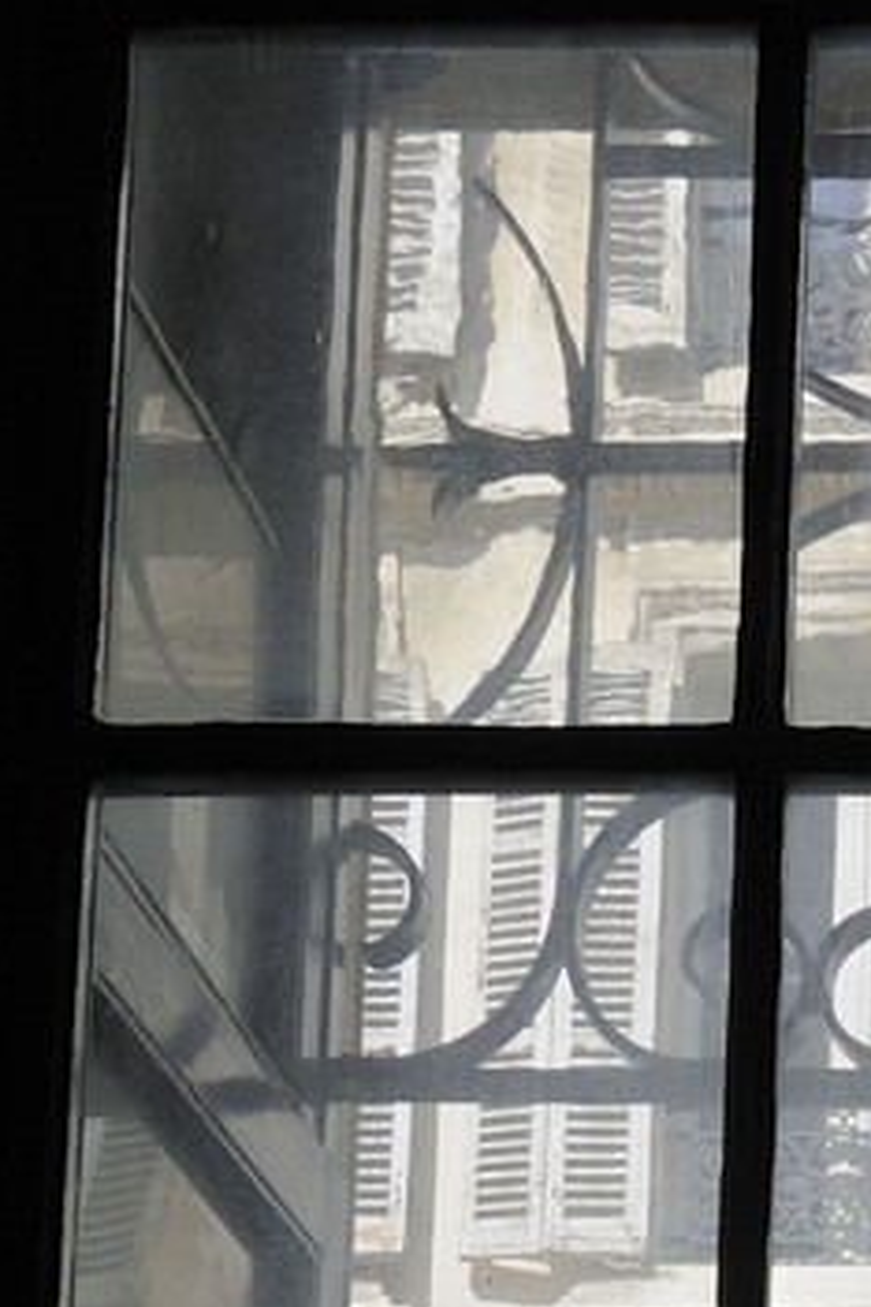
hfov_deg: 8.7
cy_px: 2934
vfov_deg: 11.9
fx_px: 5298
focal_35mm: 146
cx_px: 1910
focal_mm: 32
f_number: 9
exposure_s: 1/160
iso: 200
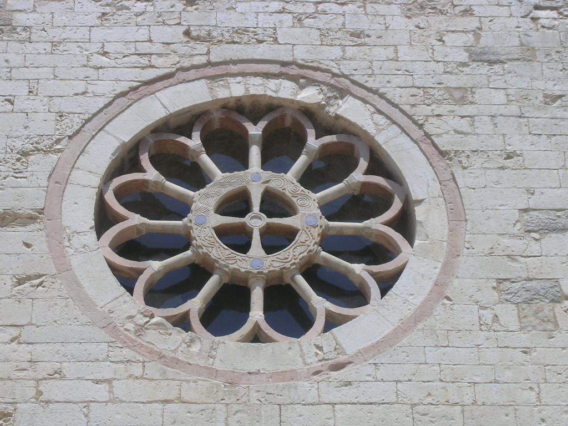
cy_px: 213
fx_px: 1887
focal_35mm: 115
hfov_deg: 17.1
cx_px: 284
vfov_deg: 12.9
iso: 50
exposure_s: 1/754
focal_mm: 17.4
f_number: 4.9
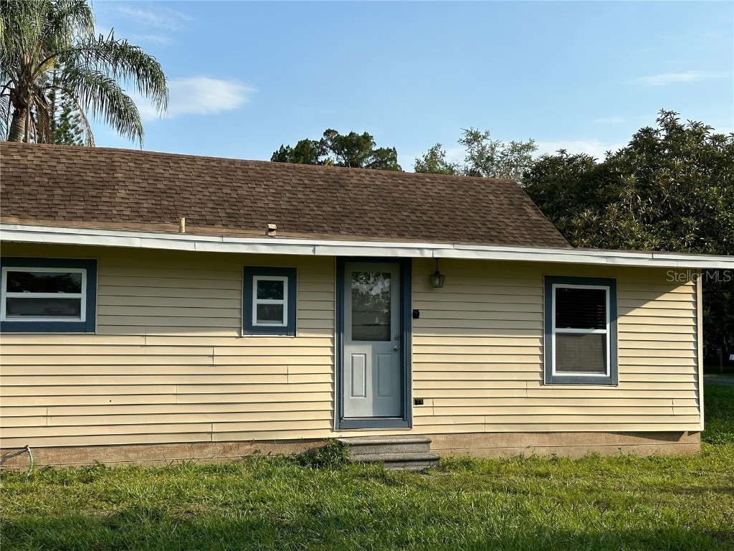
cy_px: 276
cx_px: 367
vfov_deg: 30.3
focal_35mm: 48
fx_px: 1018
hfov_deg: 39.7
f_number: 1.78
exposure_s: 1/2976
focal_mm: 6.86
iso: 64
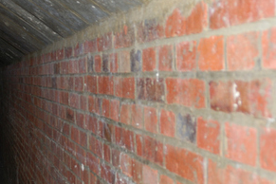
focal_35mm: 65
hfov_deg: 28.0
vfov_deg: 20.9
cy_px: 96
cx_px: -34
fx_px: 498
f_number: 4
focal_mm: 18
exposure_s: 1/60
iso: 100
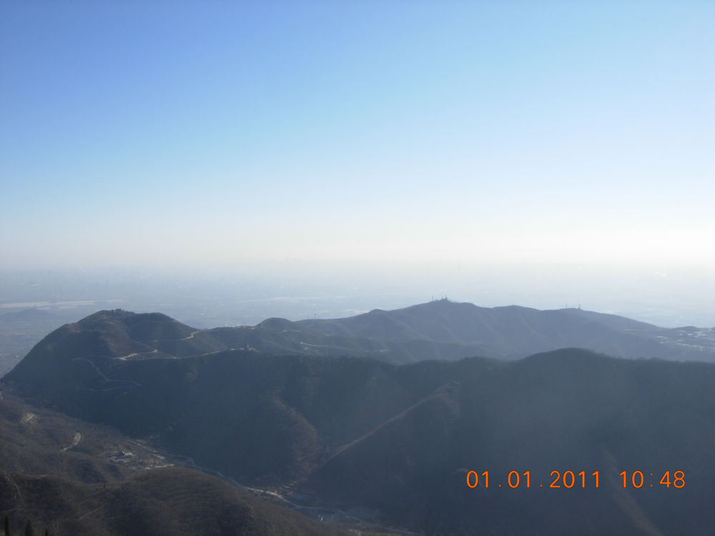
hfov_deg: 51.4
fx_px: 744
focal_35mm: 36
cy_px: 268
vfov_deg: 39.7
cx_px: 358
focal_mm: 7.5
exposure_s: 1/443
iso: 50
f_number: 6.1
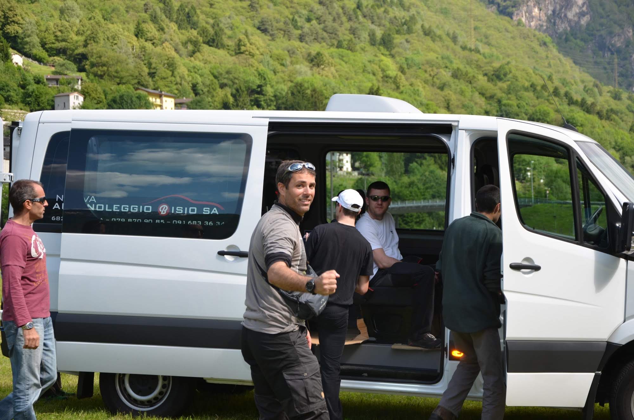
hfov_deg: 26.0
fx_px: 1371
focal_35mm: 78
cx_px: 317
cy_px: 210
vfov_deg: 17.4
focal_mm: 52
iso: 125
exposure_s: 1/250
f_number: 5
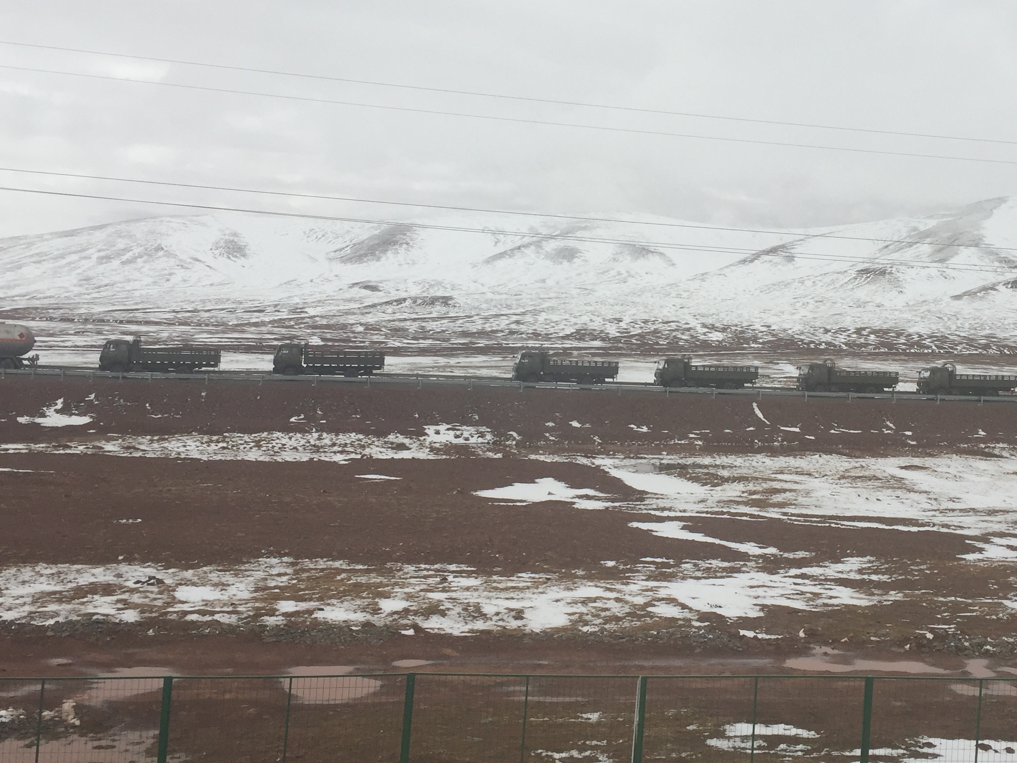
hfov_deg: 42.7
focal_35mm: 44
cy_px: 331
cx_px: 611
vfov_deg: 32.8
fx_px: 1293
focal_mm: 4.15
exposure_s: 1/3968
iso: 32
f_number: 2.2
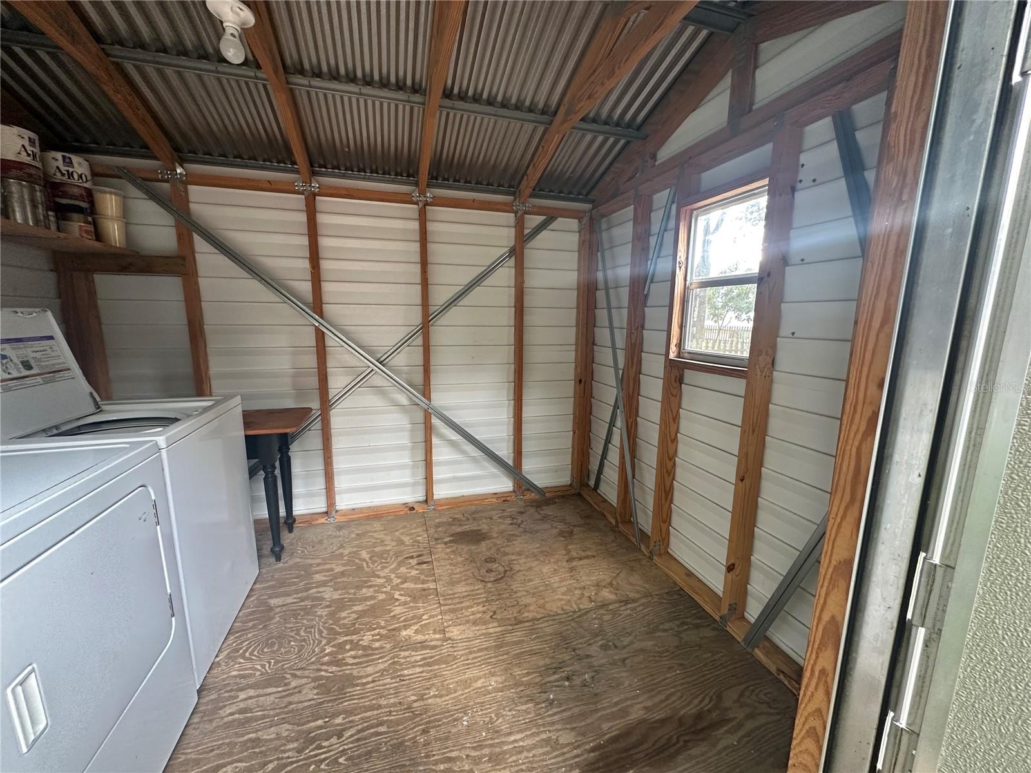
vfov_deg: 85.7
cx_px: 516
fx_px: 417
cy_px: 386
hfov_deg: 102.1
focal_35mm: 14
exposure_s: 1/99
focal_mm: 2.22
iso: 250
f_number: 2.2
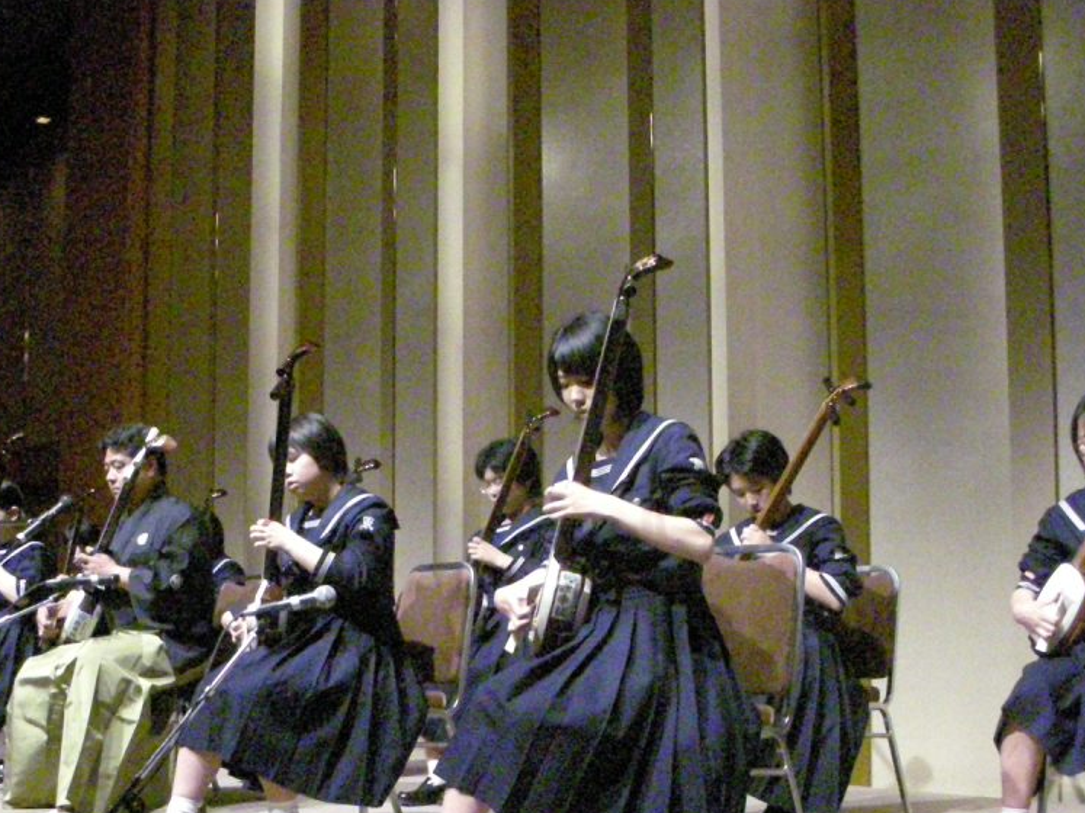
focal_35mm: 48
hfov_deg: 39.5
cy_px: 553
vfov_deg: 30.0
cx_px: 444
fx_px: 1504
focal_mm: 5.8
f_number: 2.8
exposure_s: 1/131
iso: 1460
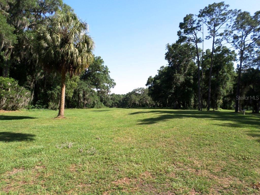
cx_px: 130
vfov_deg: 54.9
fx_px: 188
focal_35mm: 25
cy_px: 98
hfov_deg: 69.4
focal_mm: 4.5
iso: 80
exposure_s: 1/1000
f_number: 2.5
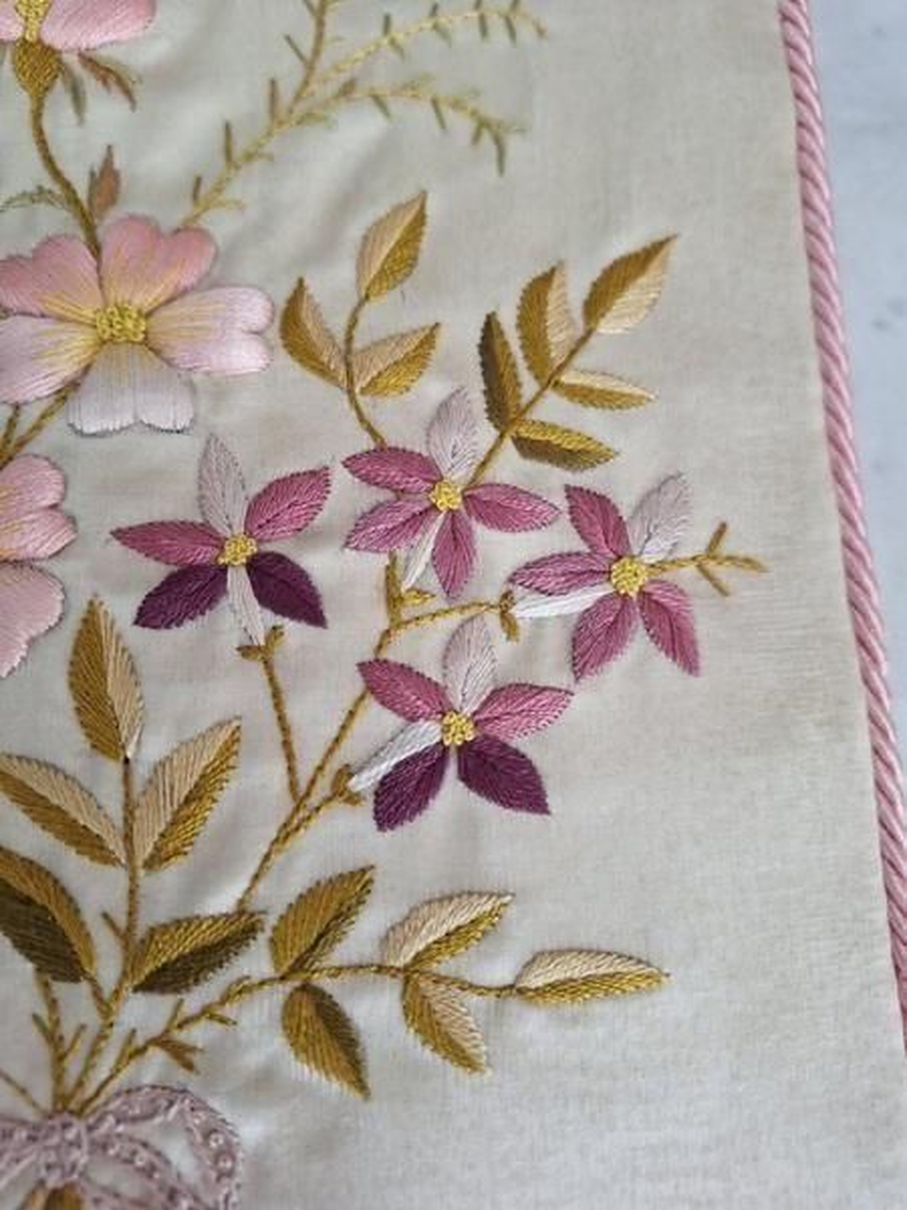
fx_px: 804
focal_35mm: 23
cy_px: 605
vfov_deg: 73.9
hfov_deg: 58.9
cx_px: 454
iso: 80
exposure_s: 1/100
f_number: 1.8
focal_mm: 5.54
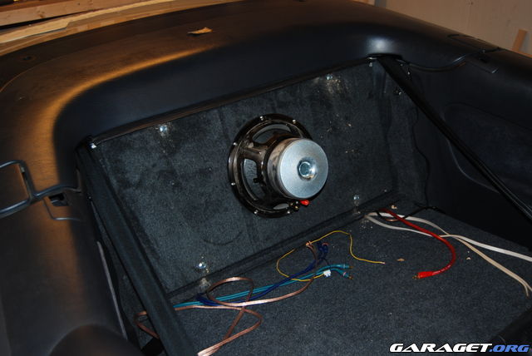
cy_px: 178
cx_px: 266
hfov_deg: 53.1
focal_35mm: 36
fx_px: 532
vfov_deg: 36.9
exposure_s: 1/60
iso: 200
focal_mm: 24
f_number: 4
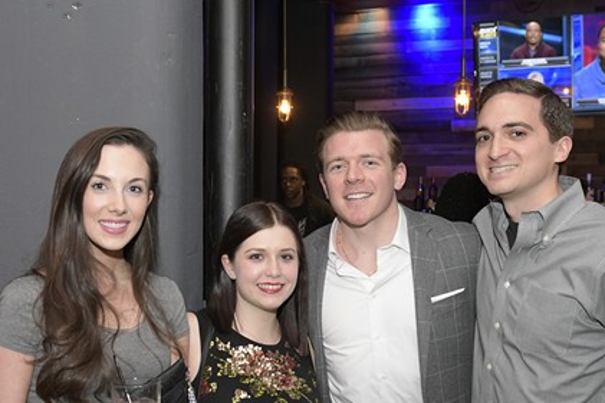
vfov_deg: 26.5
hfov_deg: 38.8
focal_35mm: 51
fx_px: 857
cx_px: 326
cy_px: 242
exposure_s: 1/100
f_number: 4
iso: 2000
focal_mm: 26
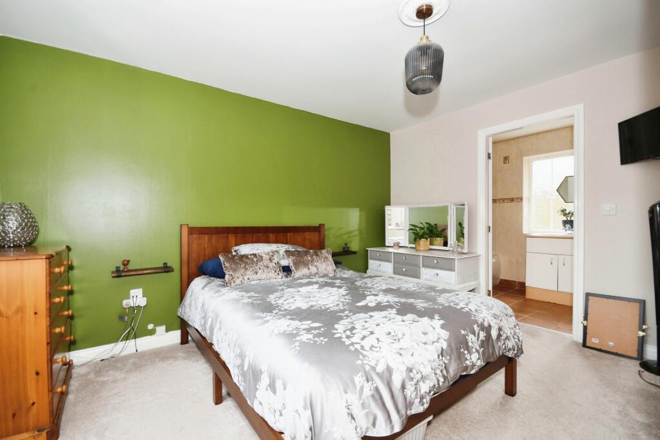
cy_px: 220
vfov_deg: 77.3
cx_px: 330
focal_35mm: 15
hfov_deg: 100.4
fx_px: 275
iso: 400
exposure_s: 1/60
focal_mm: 10
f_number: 8
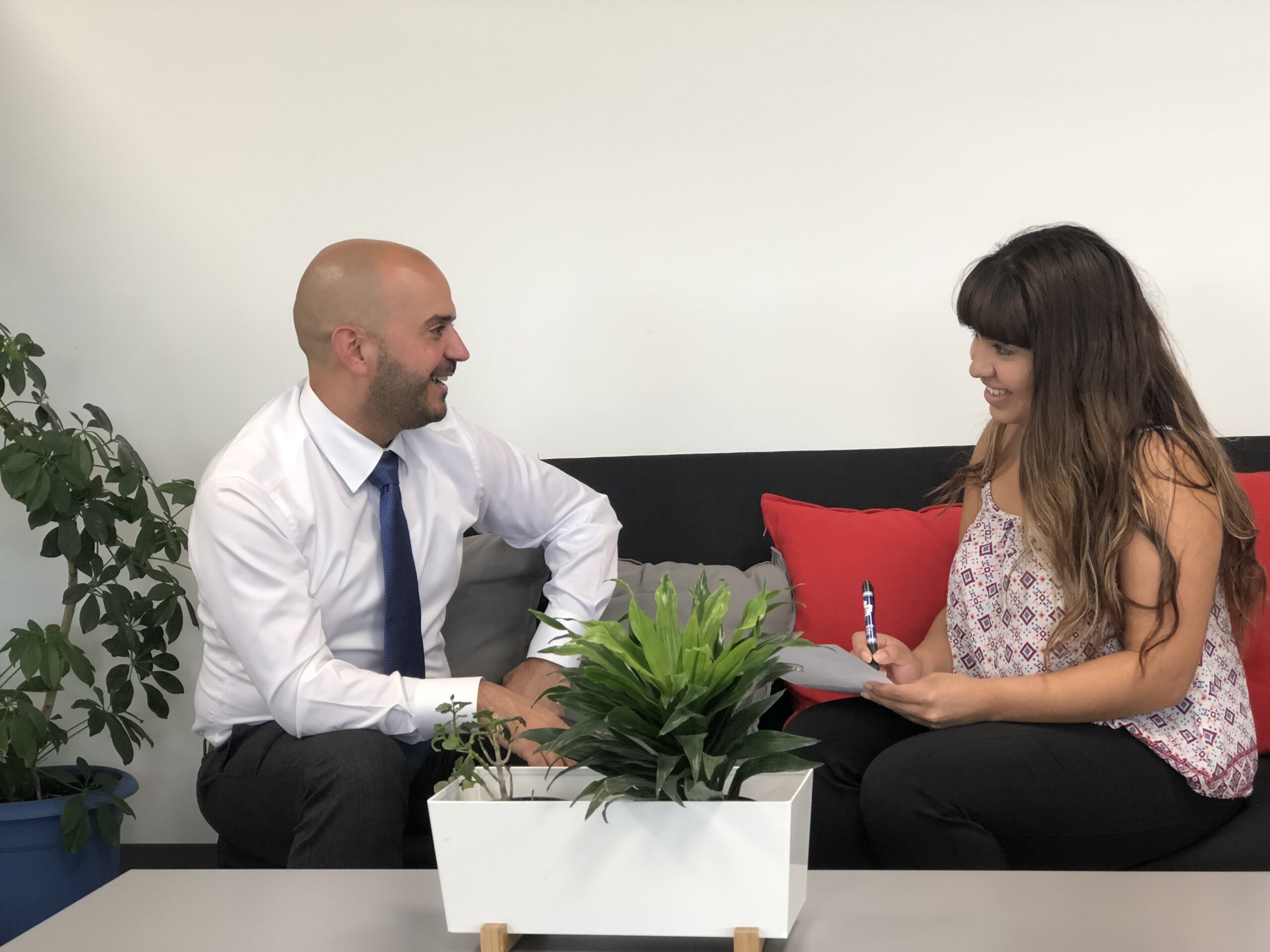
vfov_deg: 25.7
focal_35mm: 57
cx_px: 635
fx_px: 2091
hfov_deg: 33.8
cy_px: 476
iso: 160
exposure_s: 1/60
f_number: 2.8
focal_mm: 6.6
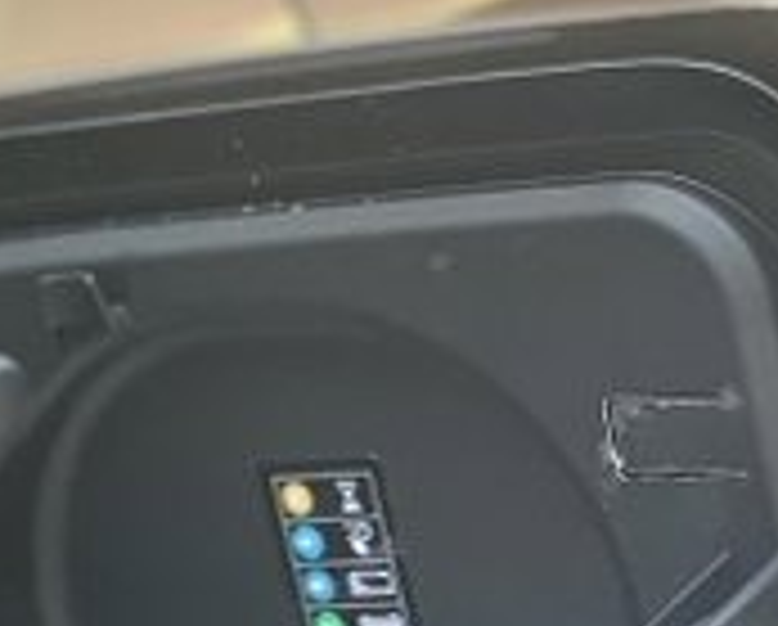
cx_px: -220
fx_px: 4659
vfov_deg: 7.7
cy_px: 570
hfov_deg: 9.4
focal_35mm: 202
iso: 100
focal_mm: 6
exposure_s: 1/122
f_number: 2.4
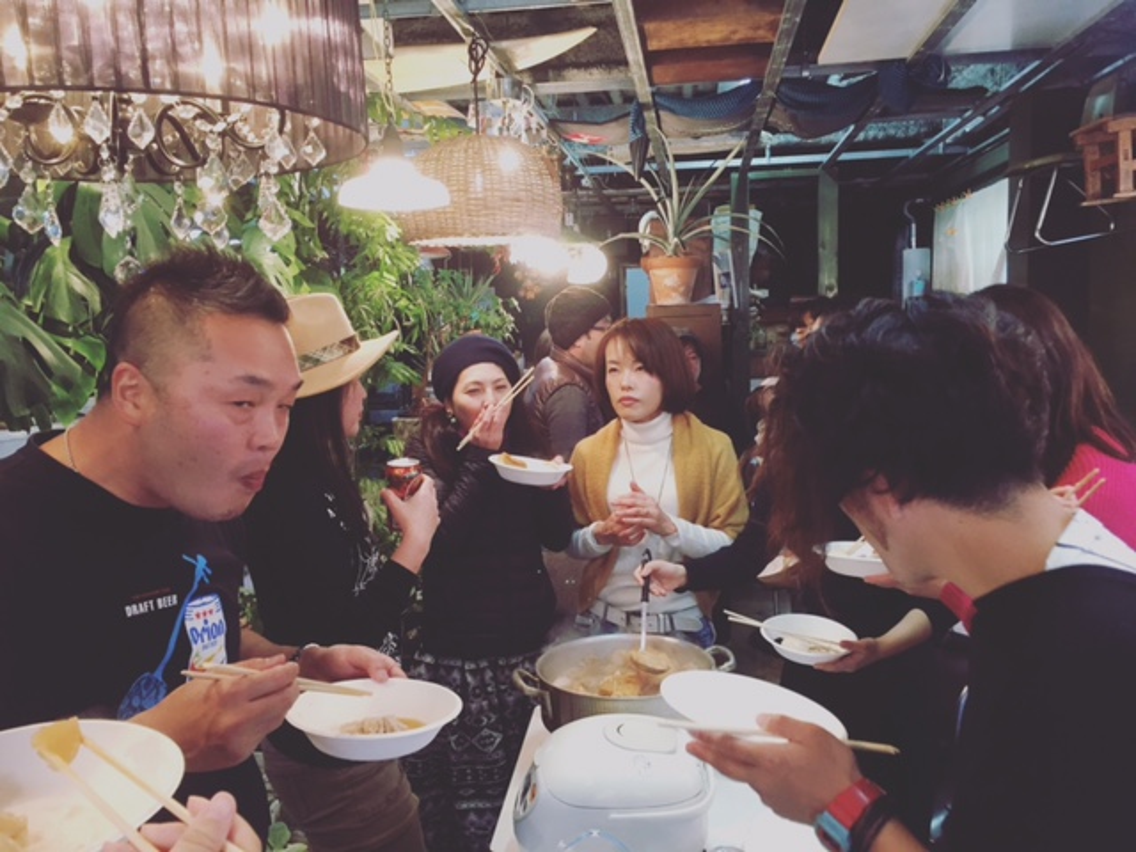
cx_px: 568
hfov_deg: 61.7
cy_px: 426
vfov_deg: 48.2
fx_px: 952
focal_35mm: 29
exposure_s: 1/30
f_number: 2.2
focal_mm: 4.15
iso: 125
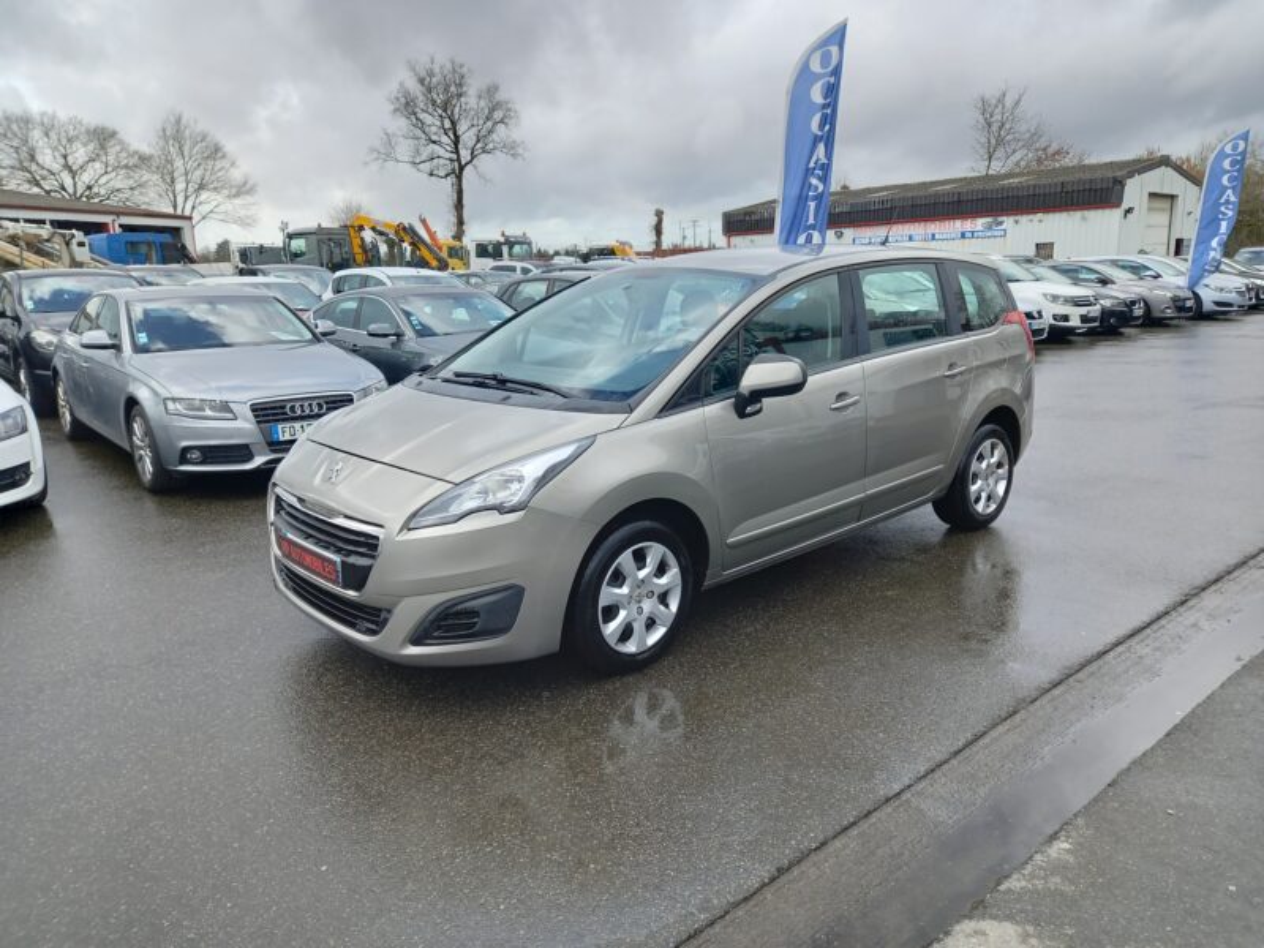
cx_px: 632
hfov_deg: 69.4
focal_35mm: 25
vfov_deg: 54.9
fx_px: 913
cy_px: 474
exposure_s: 1/227
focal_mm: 4.6
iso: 25
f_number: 2
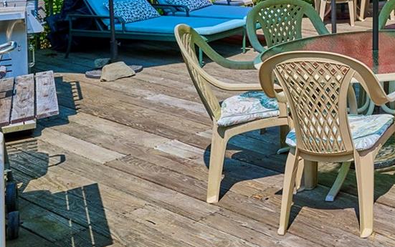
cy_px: -55
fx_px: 571
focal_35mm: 53
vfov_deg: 22.4
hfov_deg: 28.7
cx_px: 551
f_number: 8
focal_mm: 14
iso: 200
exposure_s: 1/500
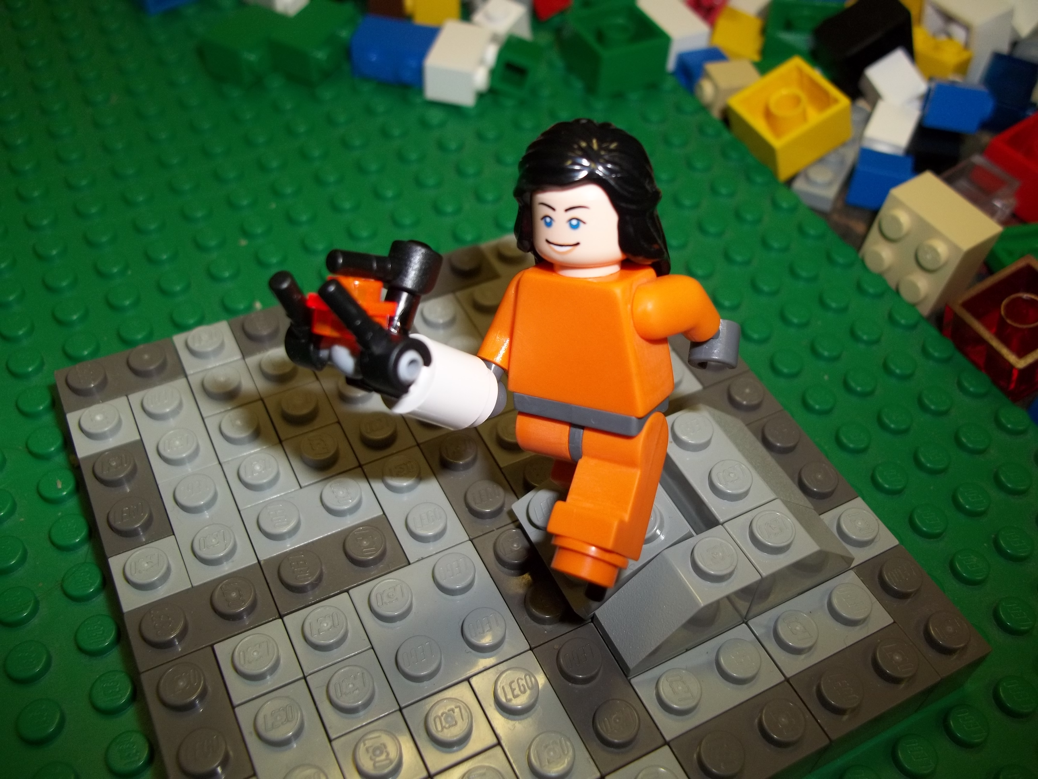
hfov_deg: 56.8
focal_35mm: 32
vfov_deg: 44.2
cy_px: 390
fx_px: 960
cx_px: 519
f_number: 2.9
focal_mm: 5.7
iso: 64
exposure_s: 1/30
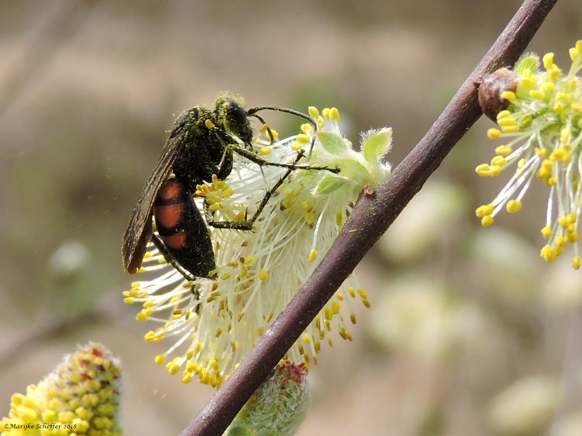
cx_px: 291
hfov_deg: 38.2
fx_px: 841
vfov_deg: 29.1
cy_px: 218
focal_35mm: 50
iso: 100
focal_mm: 8.9
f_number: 3.6
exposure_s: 1/500
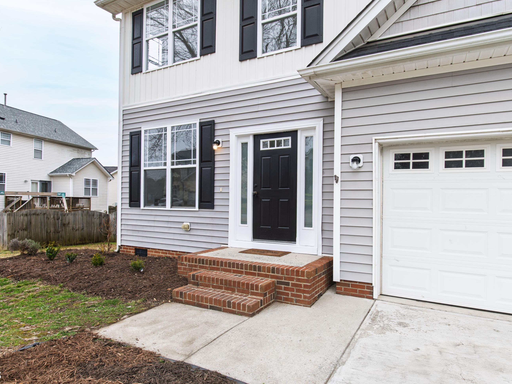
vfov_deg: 66.0
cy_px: 196
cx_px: 265
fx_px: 296
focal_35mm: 20
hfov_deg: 81.7
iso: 100
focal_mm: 12
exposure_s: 1/100
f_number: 8
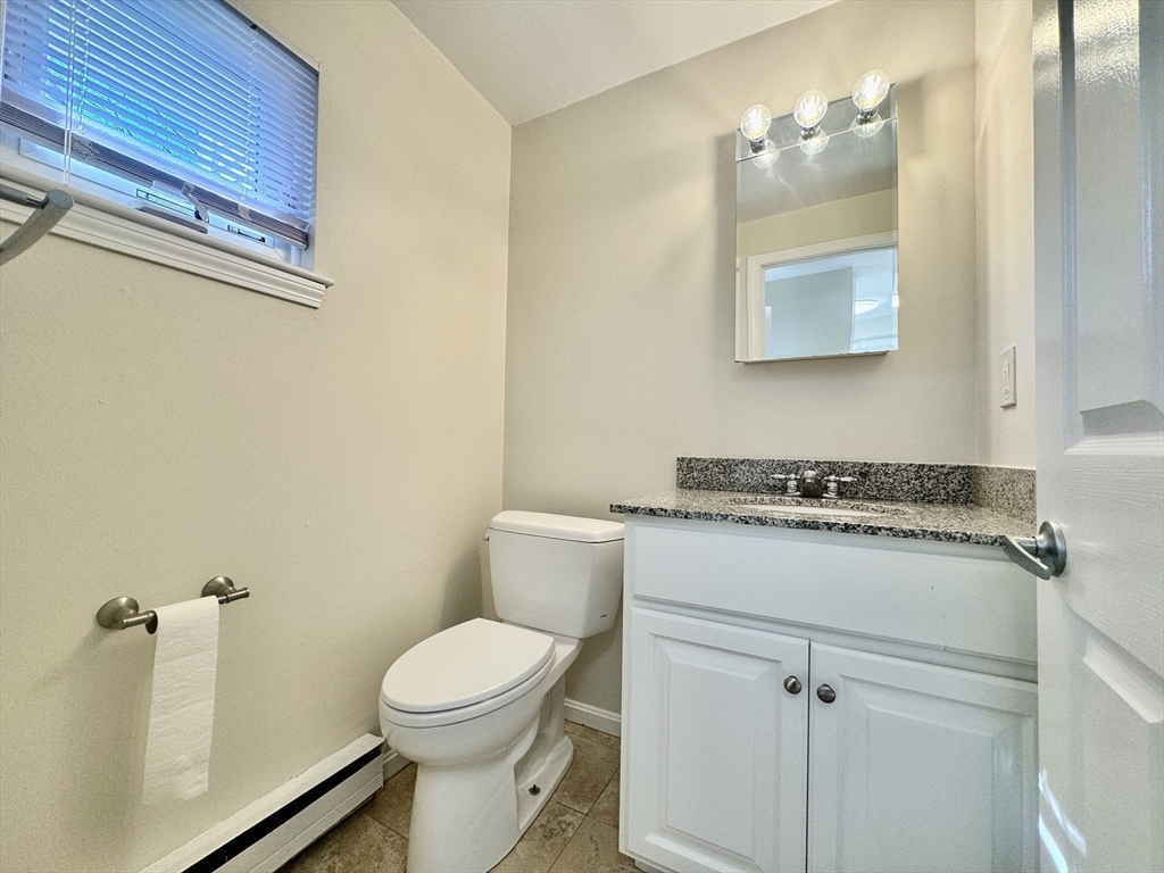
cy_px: 436
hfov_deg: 102.1
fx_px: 471
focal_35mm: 14
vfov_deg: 85.7
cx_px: 582
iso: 100
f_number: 2.2
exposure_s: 1/120
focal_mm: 2.22
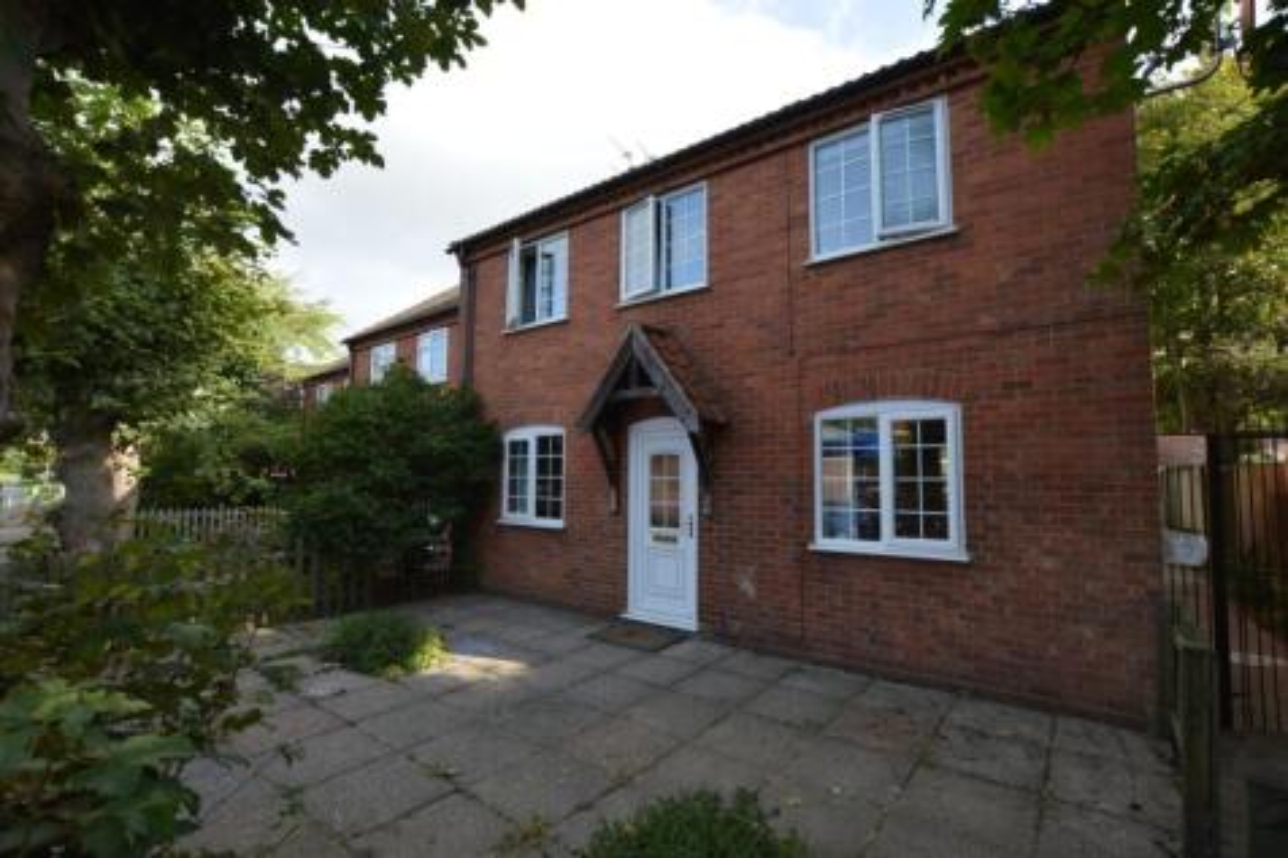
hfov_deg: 100.4
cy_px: 429
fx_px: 536
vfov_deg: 77.3
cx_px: 644
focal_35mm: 15
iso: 100
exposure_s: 1/125
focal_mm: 10
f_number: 5.6
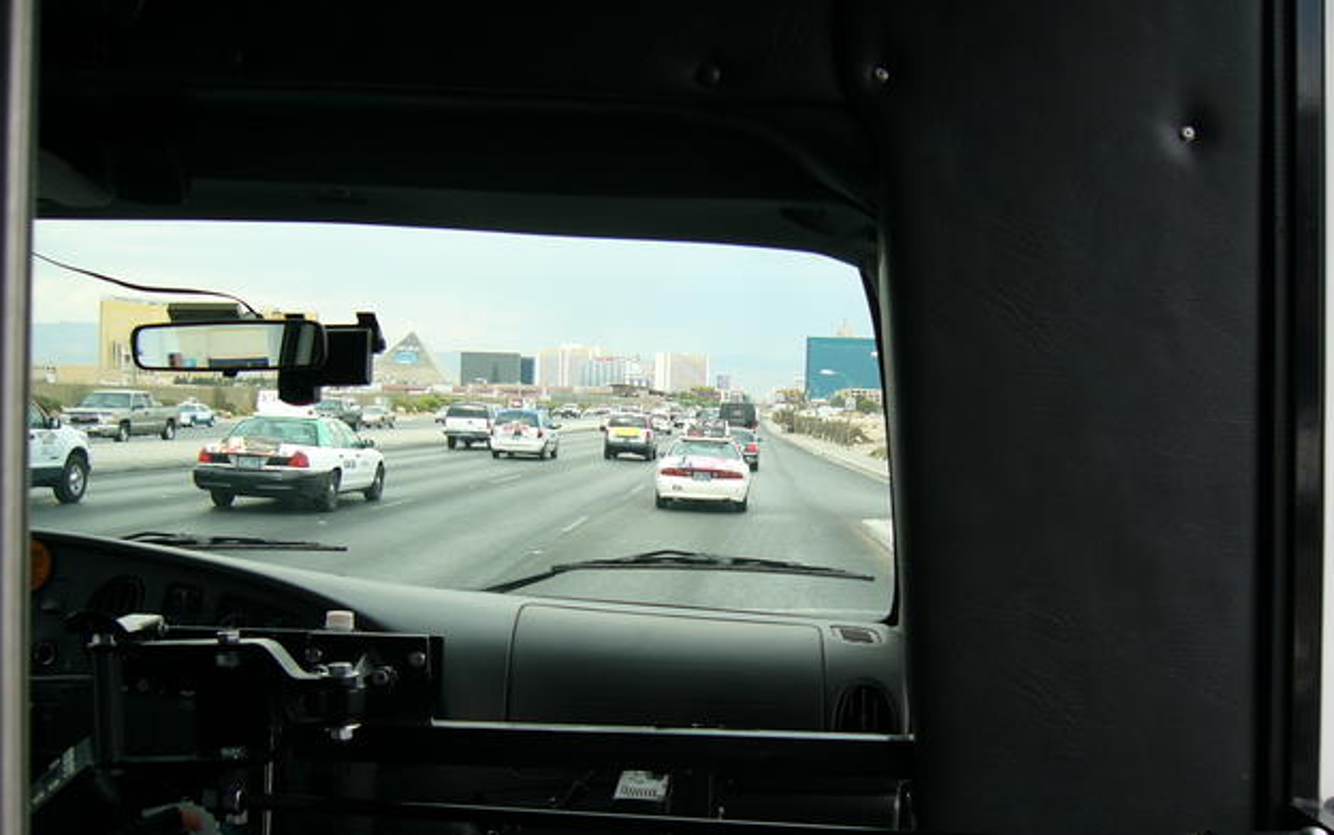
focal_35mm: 38
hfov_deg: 51.5
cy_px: 489
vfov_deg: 33.5
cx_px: 657
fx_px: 1382
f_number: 2.8
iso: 50
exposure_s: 1/250
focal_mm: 5.8
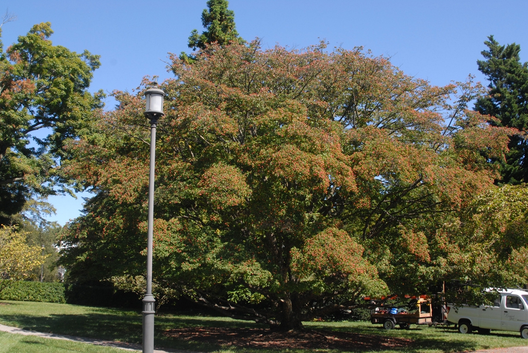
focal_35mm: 42
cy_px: 176
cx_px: 264
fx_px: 617
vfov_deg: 32.0
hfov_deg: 46.4
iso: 400
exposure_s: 1/250
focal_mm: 28
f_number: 8
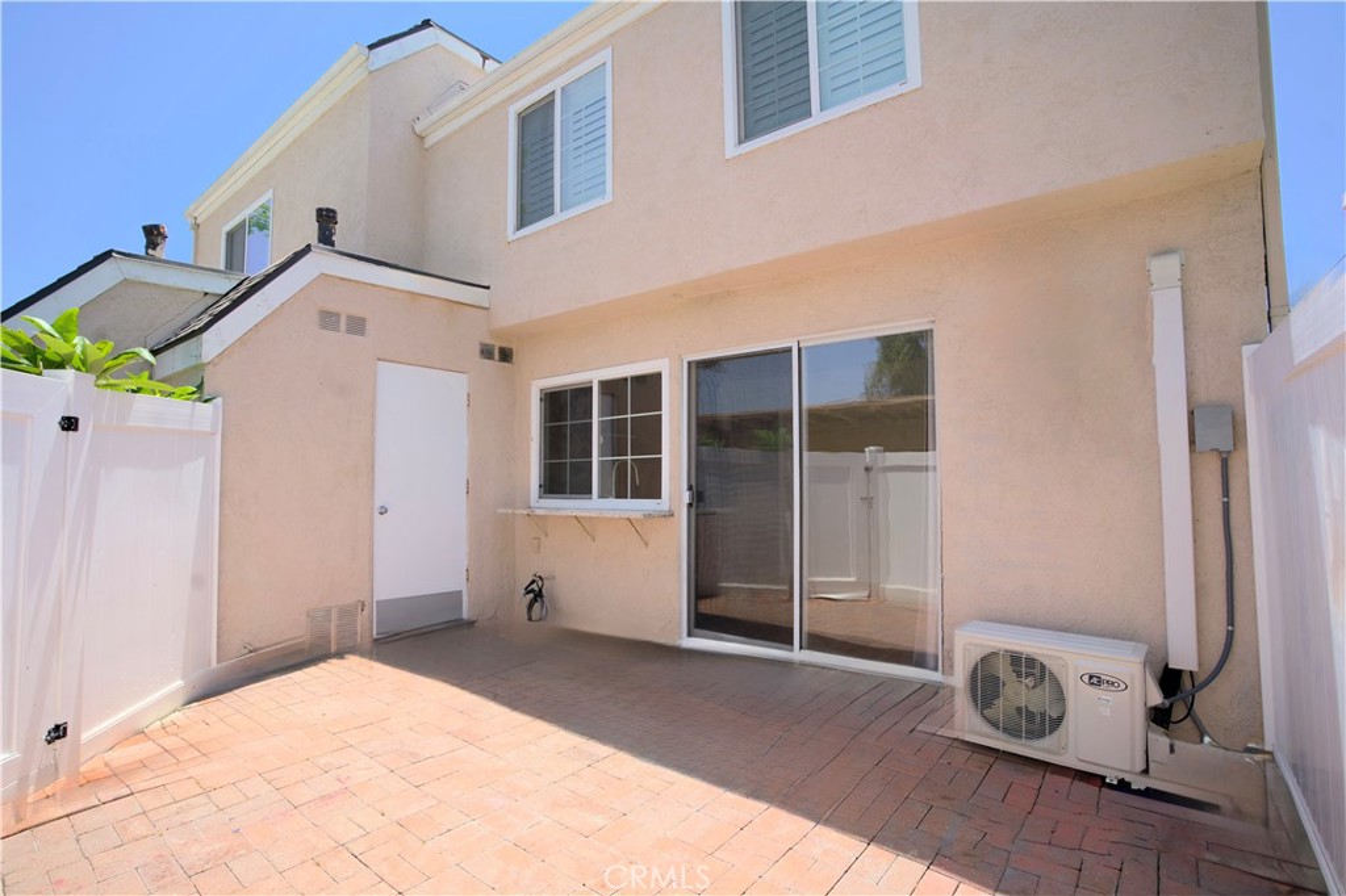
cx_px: 673
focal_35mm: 17
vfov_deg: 70.4
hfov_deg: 93.3
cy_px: 448
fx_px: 635
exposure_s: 1/160
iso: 125
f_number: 6.3
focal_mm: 17
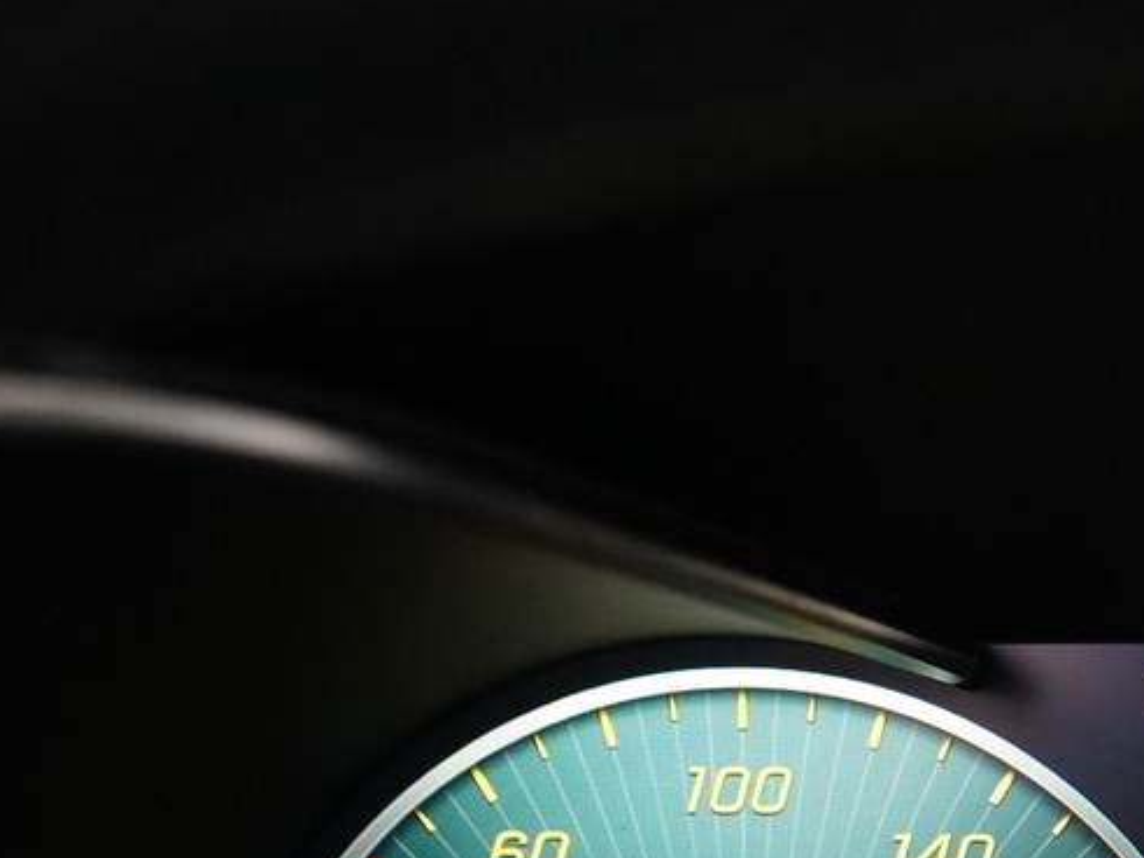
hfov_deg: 16.3
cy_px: 1175
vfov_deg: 12.8
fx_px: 3667
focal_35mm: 111
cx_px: 1687
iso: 5000
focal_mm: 35
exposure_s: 1/50
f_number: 4.5
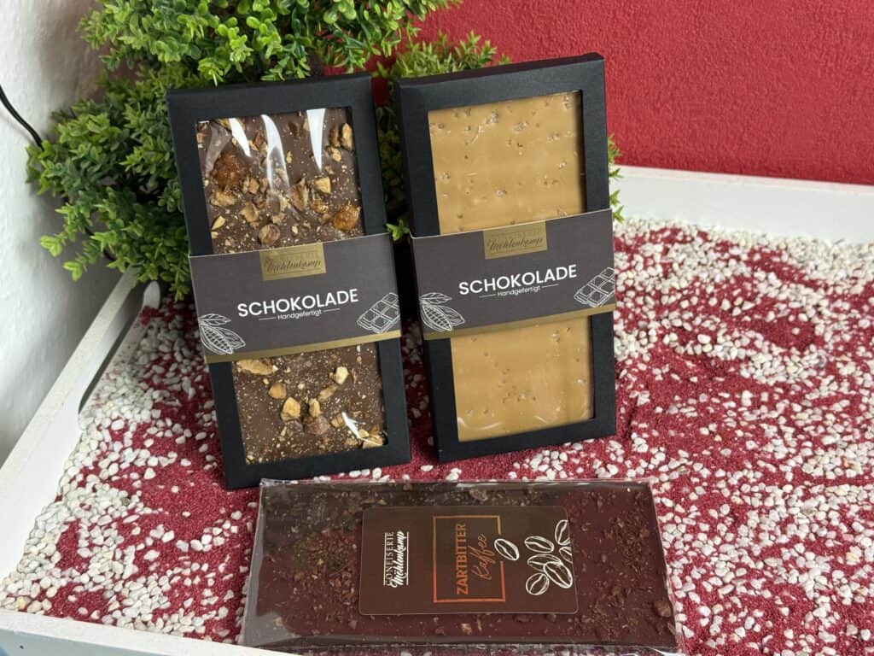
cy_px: 328
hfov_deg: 39.7
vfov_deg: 30.3
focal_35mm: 48
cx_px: 437
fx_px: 1212
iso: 125
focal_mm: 6.76
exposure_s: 1/50
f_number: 1.78
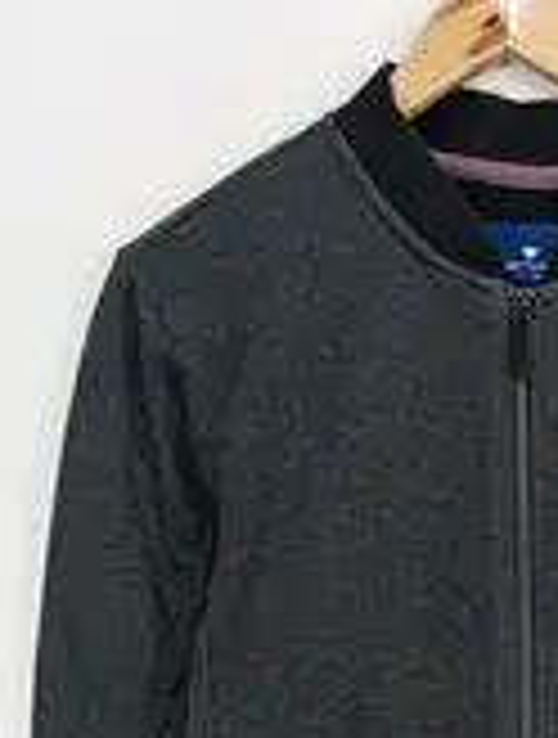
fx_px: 1454
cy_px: 680
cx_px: 562
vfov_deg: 27.4
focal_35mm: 68
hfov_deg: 21.0
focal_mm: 4.22
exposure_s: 1/50
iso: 69
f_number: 1.8
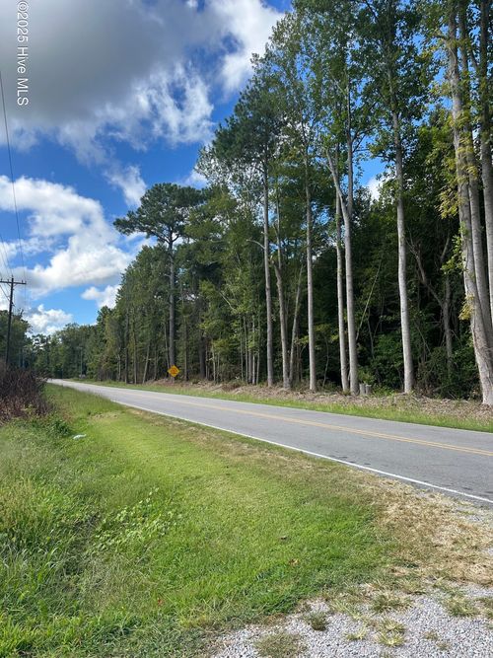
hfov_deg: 56.8
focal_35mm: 24
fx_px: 456
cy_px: 329
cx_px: 246
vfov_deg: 71.6
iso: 80
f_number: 1.78
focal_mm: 6.86
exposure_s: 1/1639
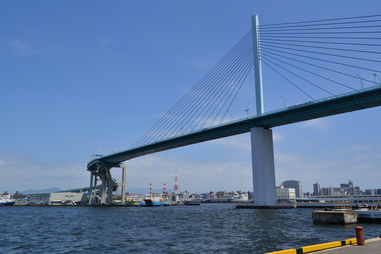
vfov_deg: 46.4
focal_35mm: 28
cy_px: 126
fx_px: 296
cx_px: 196
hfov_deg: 65.5
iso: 100
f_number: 9
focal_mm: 18
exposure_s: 1/320
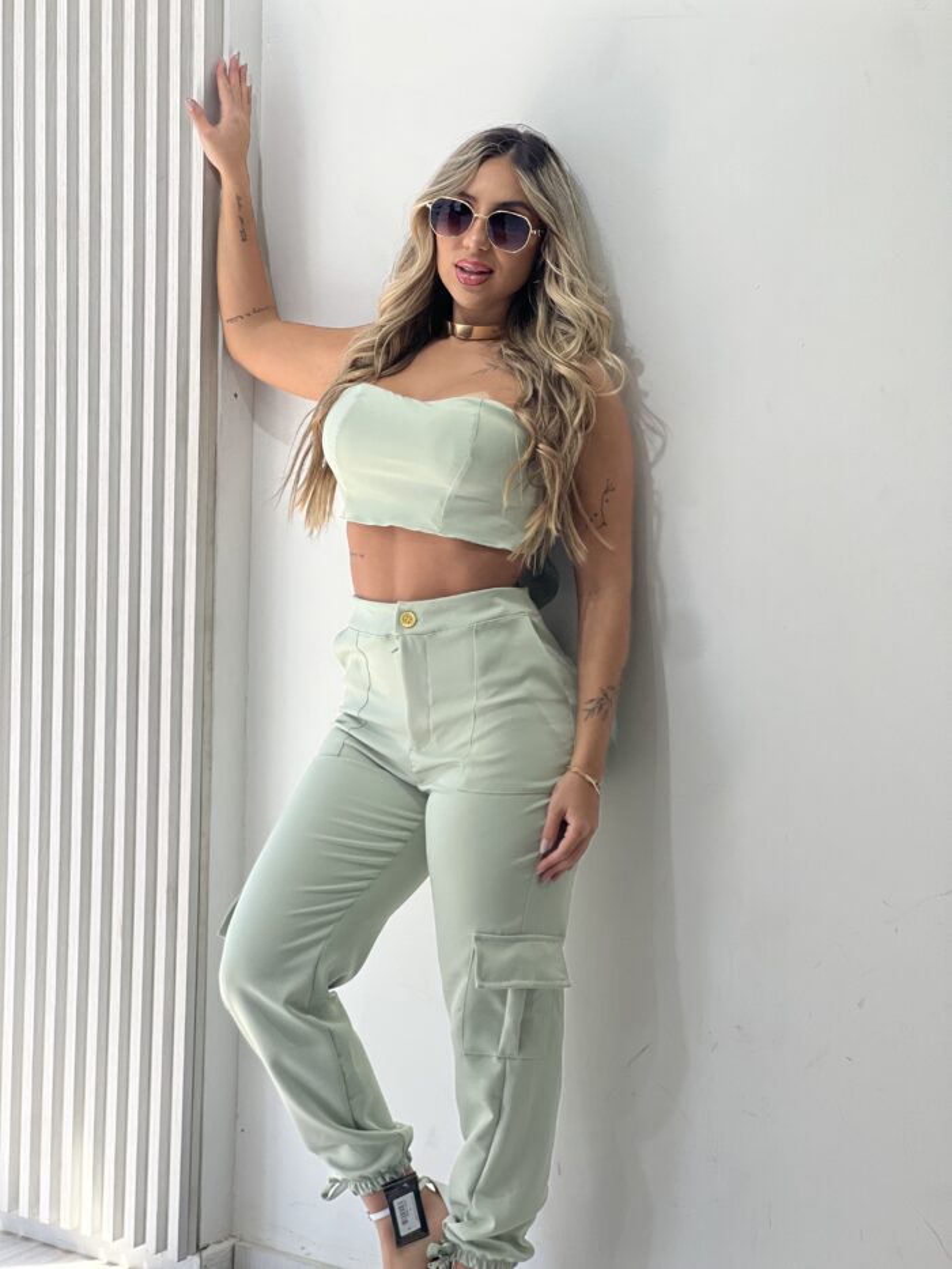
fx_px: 2823
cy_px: 634
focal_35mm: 77
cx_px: 476
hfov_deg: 19.1
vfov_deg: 25.3
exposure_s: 1/120
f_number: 2.8
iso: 80
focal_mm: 9
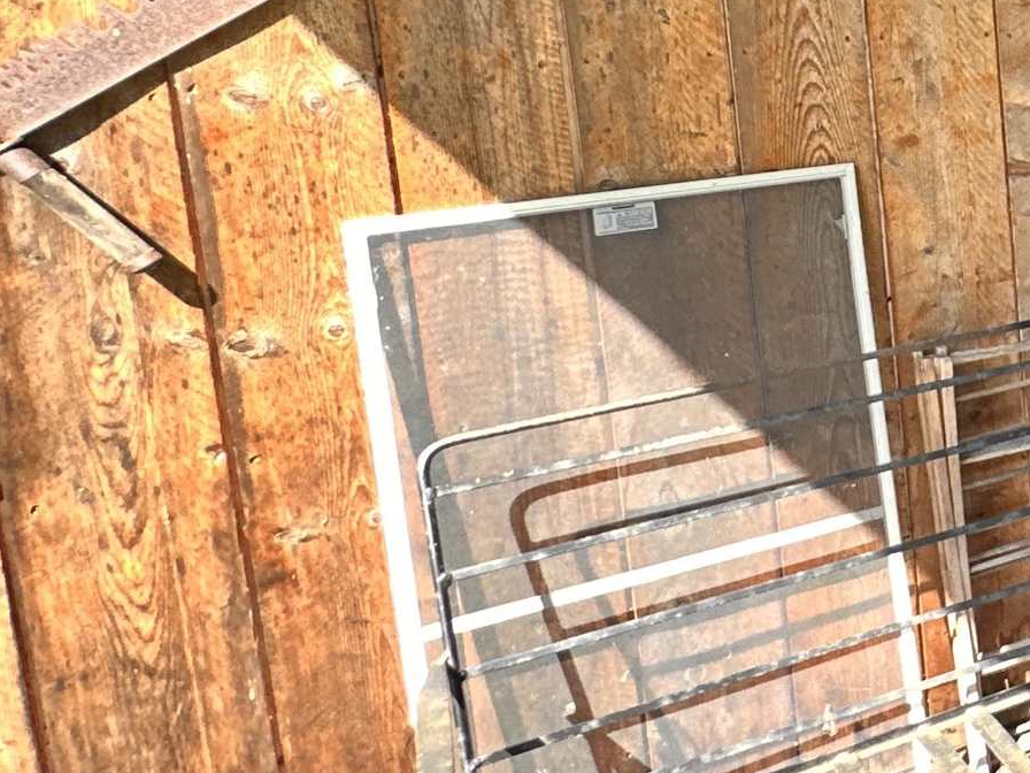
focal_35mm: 48
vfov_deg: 29.2
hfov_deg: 25.0
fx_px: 1428
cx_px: 1690
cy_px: 100
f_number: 2.2
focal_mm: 2.22
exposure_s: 1/99
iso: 64
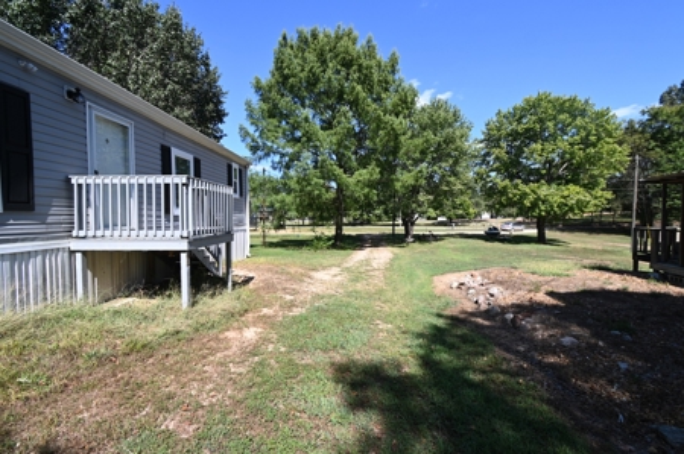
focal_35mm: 15
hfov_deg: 100.5
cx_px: 342
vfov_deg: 77.2
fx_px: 285
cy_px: 227
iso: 100
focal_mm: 10
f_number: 6.3
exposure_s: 1/320
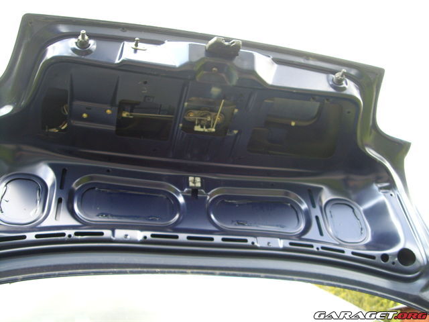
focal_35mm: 38
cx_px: 214
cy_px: 161
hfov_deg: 49.0
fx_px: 471
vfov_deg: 37.7
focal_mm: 6.2
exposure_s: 1/80
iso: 100
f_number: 2.7
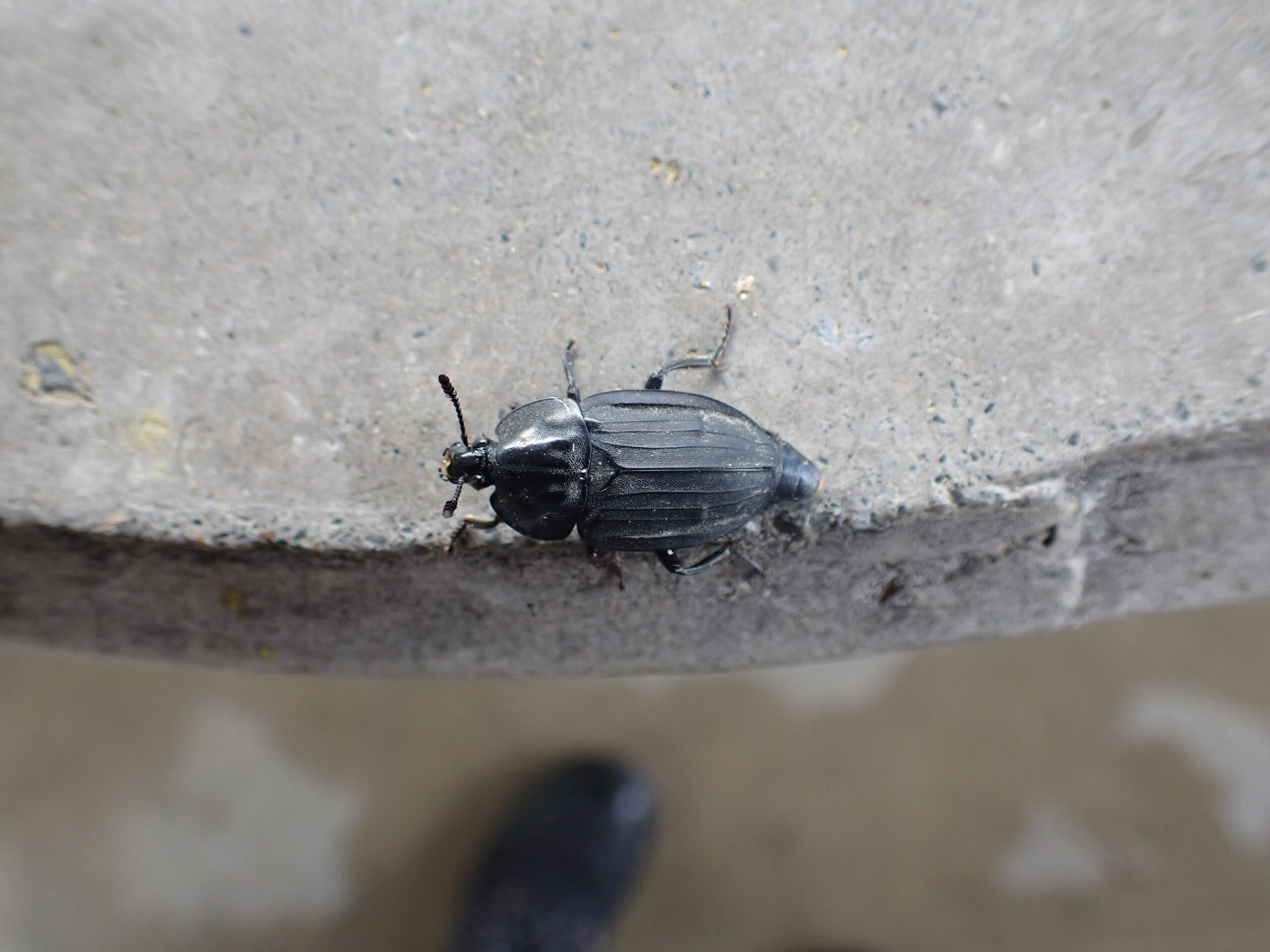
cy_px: 476
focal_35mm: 30
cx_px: 635
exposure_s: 1/125
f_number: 2.3
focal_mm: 5.4
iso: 250
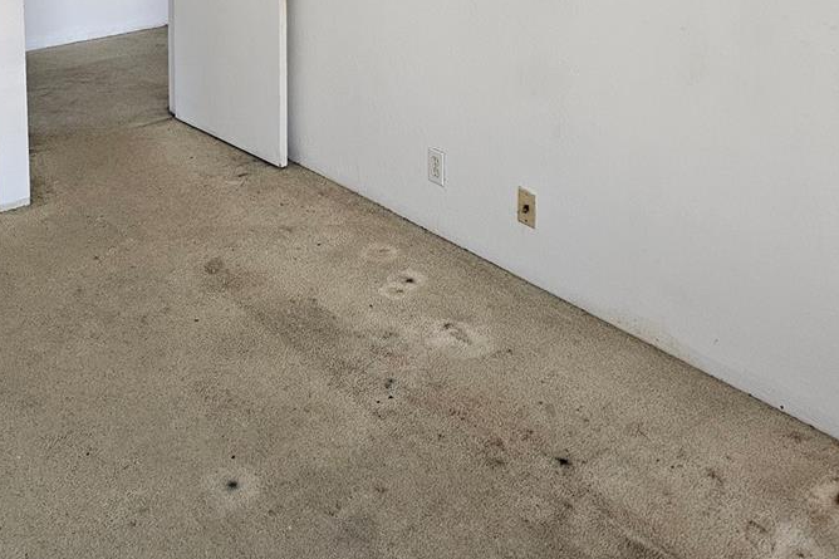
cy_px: -95
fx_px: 1002
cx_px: 310
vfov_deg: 27.7
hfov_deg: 45.0
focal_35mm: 43
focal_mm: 6.3
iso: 320
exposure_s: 1/359
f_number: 1.7
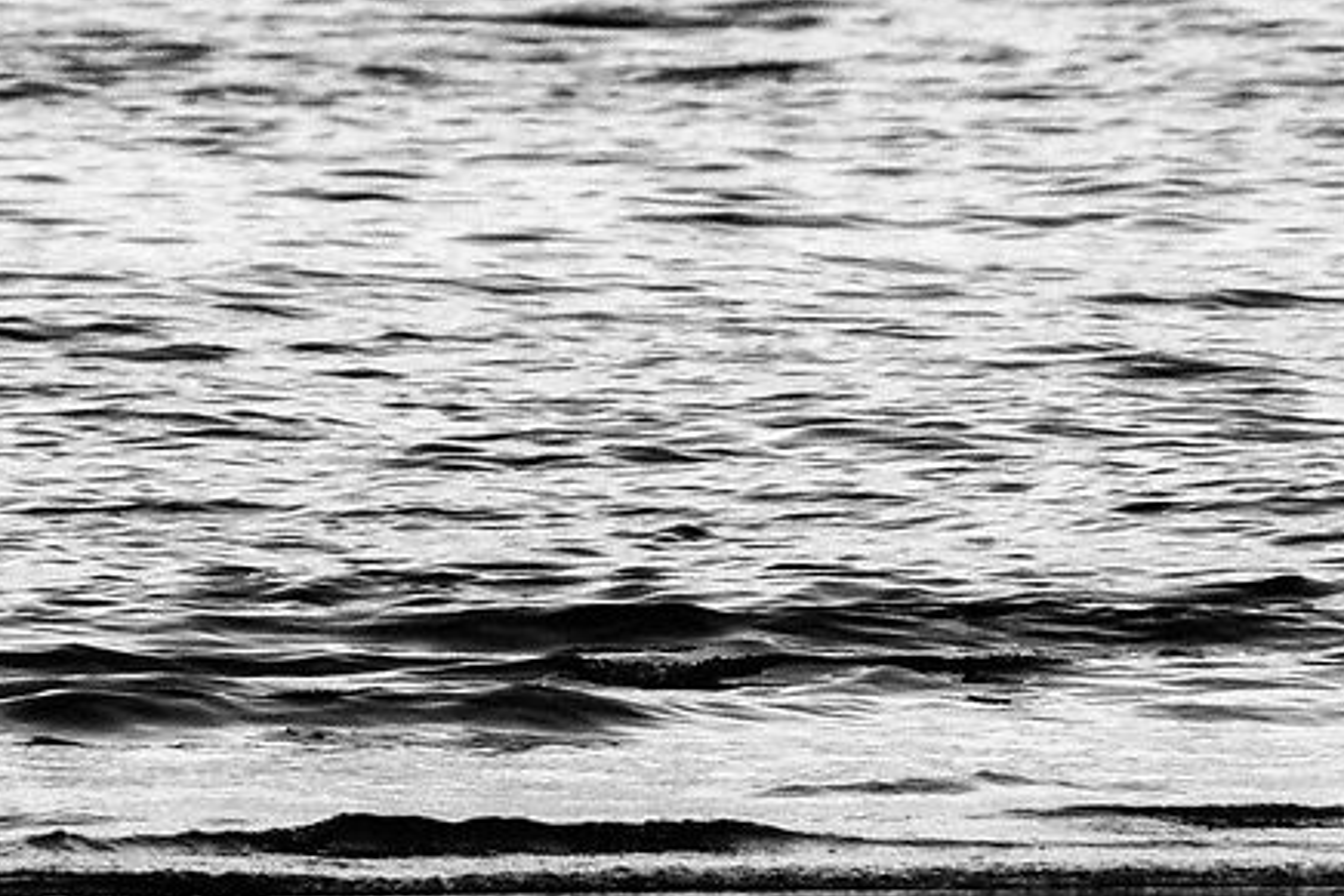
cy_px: -1031
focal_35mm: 1751
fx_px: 65389
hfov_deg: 1.2
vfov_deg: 0.8
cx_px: 1285
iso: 2000
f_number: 6.3
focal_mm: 318
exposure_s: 1/500
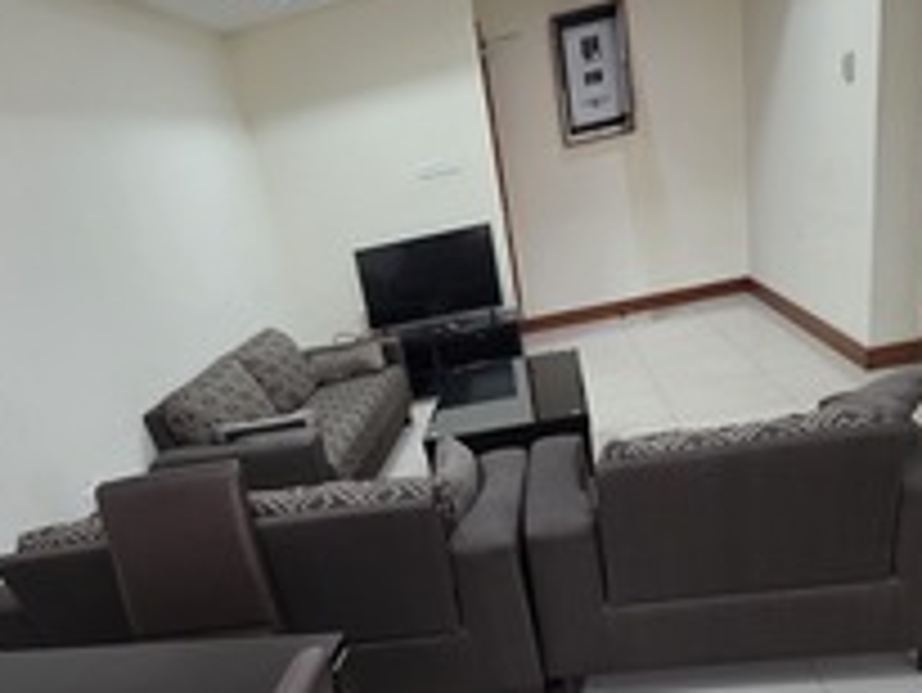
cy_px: 569
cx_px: 421
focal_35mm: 29
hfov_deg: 61.5
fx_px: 773
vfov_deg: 45.5
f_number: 1.9
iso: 250
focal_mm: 2.2
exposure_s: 1/100
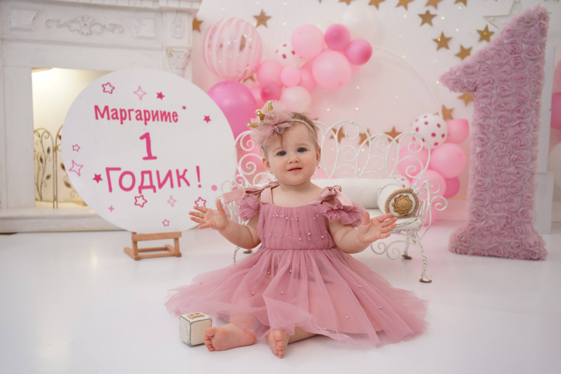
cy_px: 187
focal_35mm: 35
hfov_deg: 54.4
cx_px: 280
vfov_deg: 37.9
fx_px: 545
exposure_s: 1/160
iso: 160
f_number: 3.2
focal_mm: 35
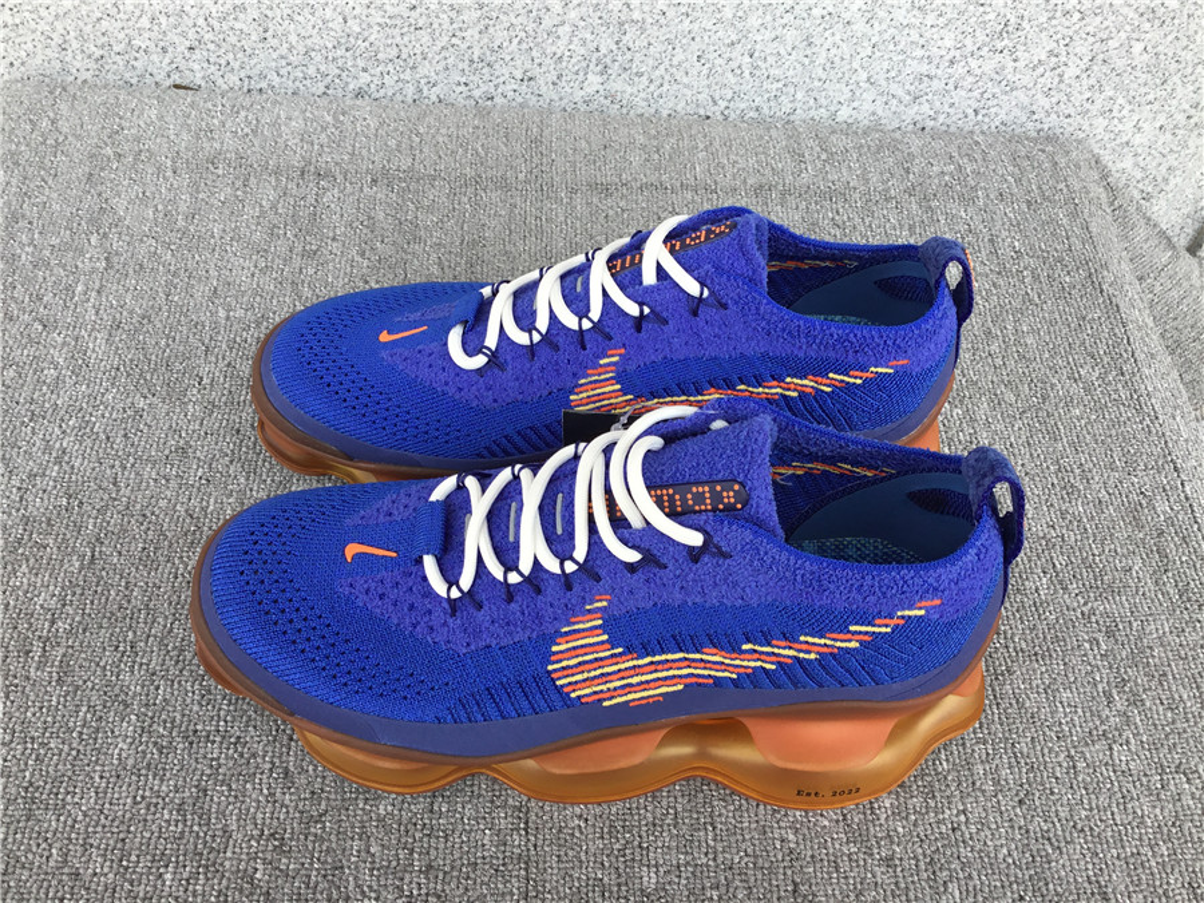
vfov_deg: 45.4
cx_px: 602
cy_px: 452
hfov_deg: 58.4
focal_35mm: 31
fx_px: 1078
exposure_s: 1/318
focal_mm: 3.3
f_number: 2.4
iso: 25
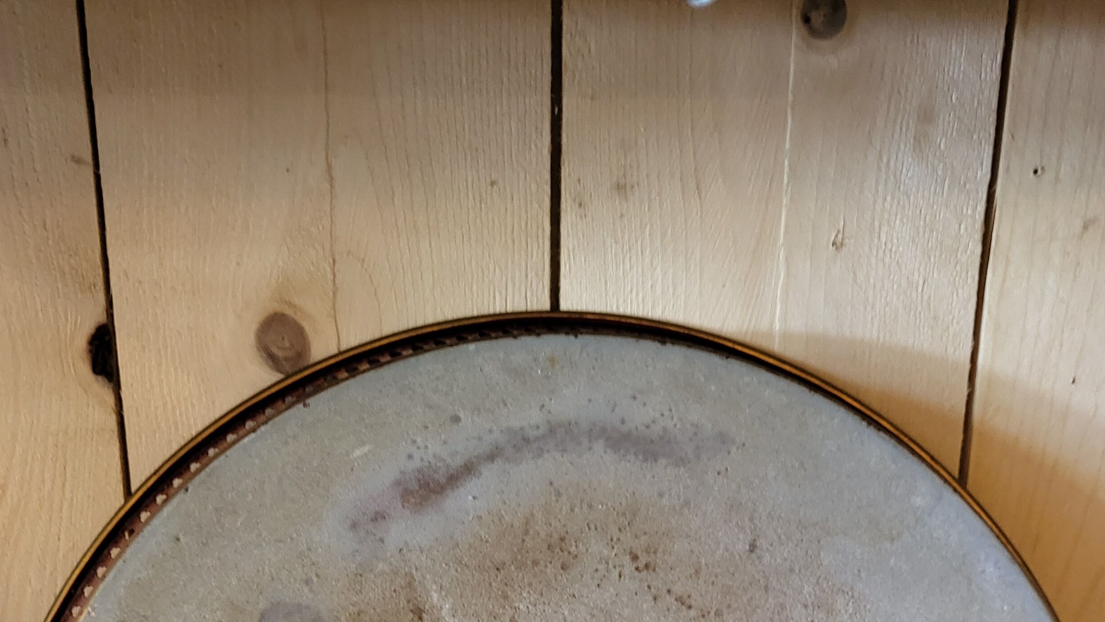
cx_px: 534
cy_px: 738
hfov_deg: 44.6
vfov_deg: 23.8
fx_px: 1348
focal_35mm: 46
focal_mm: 4.25
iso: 640
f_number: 1.8
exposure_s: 1/33
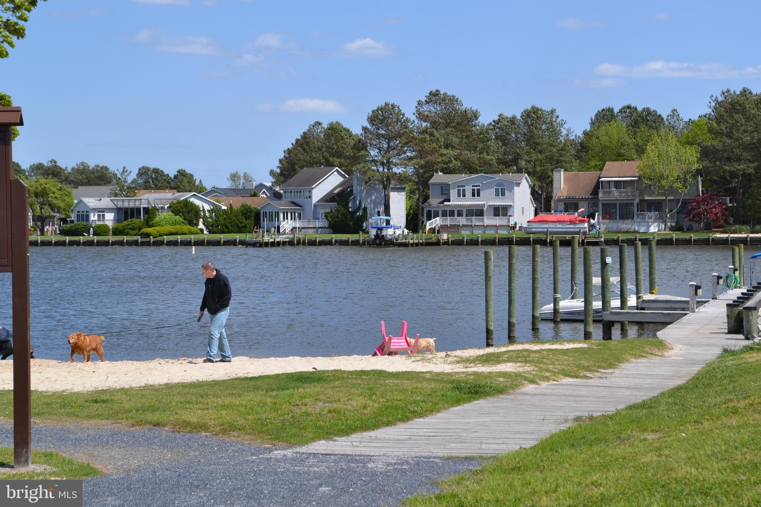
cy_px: 254
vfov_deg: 18.9
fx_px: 1522
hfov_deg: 28.1
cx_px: 380
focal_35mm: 72
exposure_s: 1/250
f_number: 8
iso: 100
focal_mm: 48
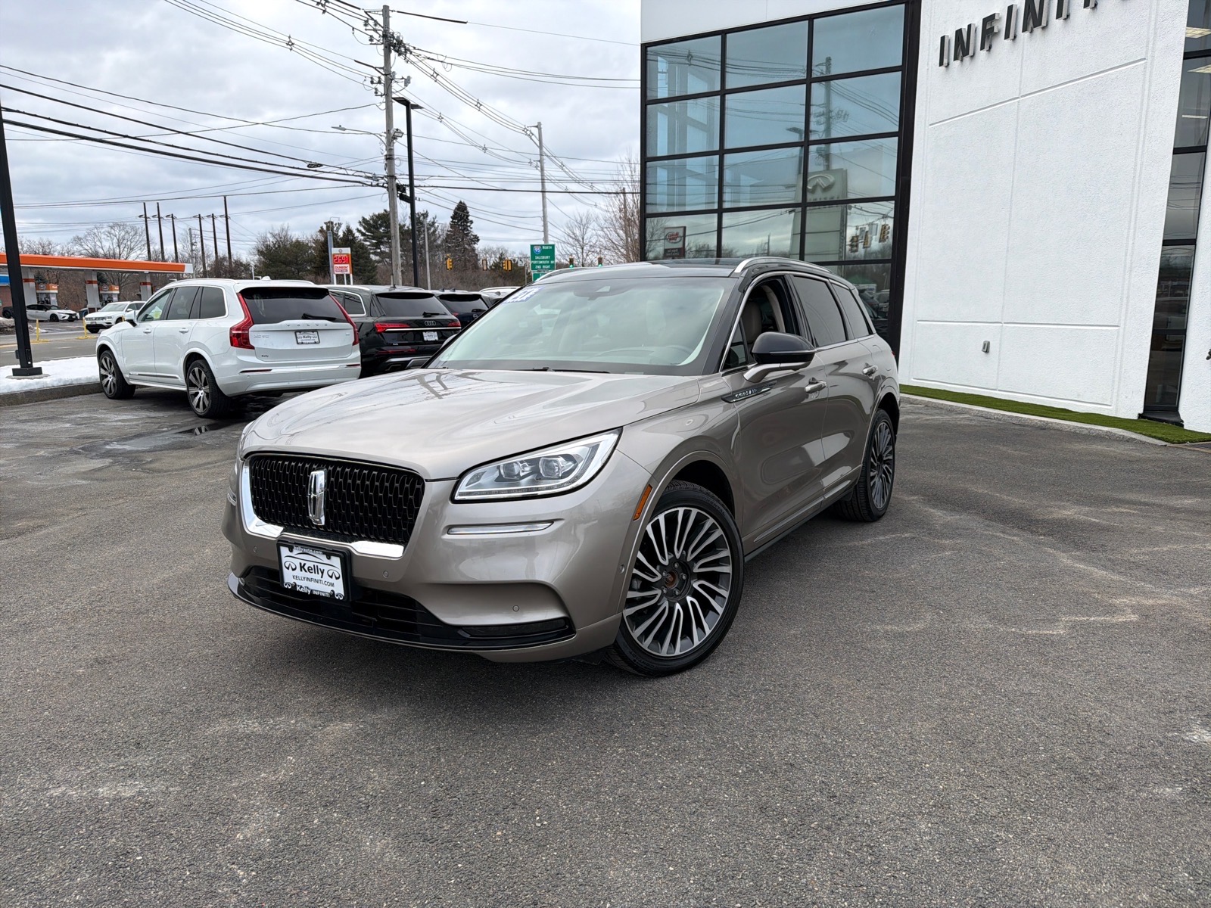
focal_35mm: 24
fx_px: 840
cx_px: 606
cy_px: 454
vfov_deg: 56.8
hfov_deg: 71.6
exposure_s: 1/1122
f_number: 1.78
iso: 80
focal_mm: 6.76
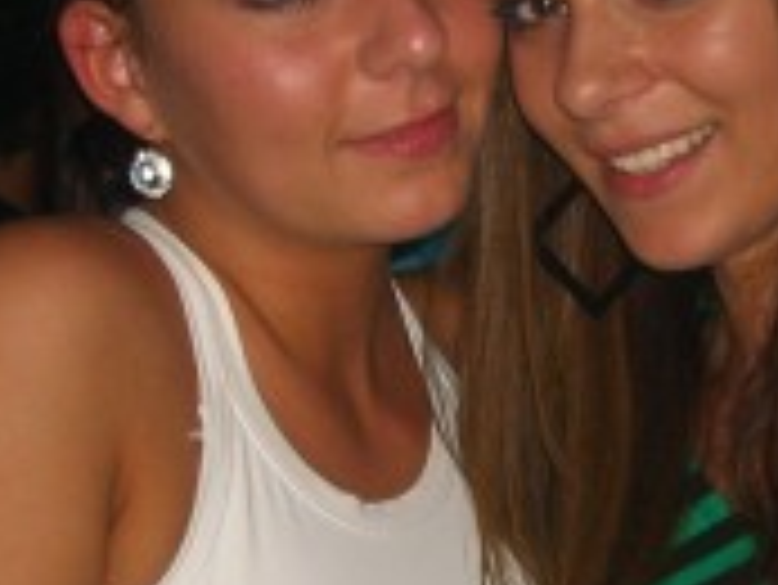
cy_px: 396
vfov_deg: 11.2
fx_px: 2969
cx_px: 517
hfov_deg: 14.9
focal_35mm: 132
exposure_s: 1/60
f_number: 2.8
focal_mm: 7.9
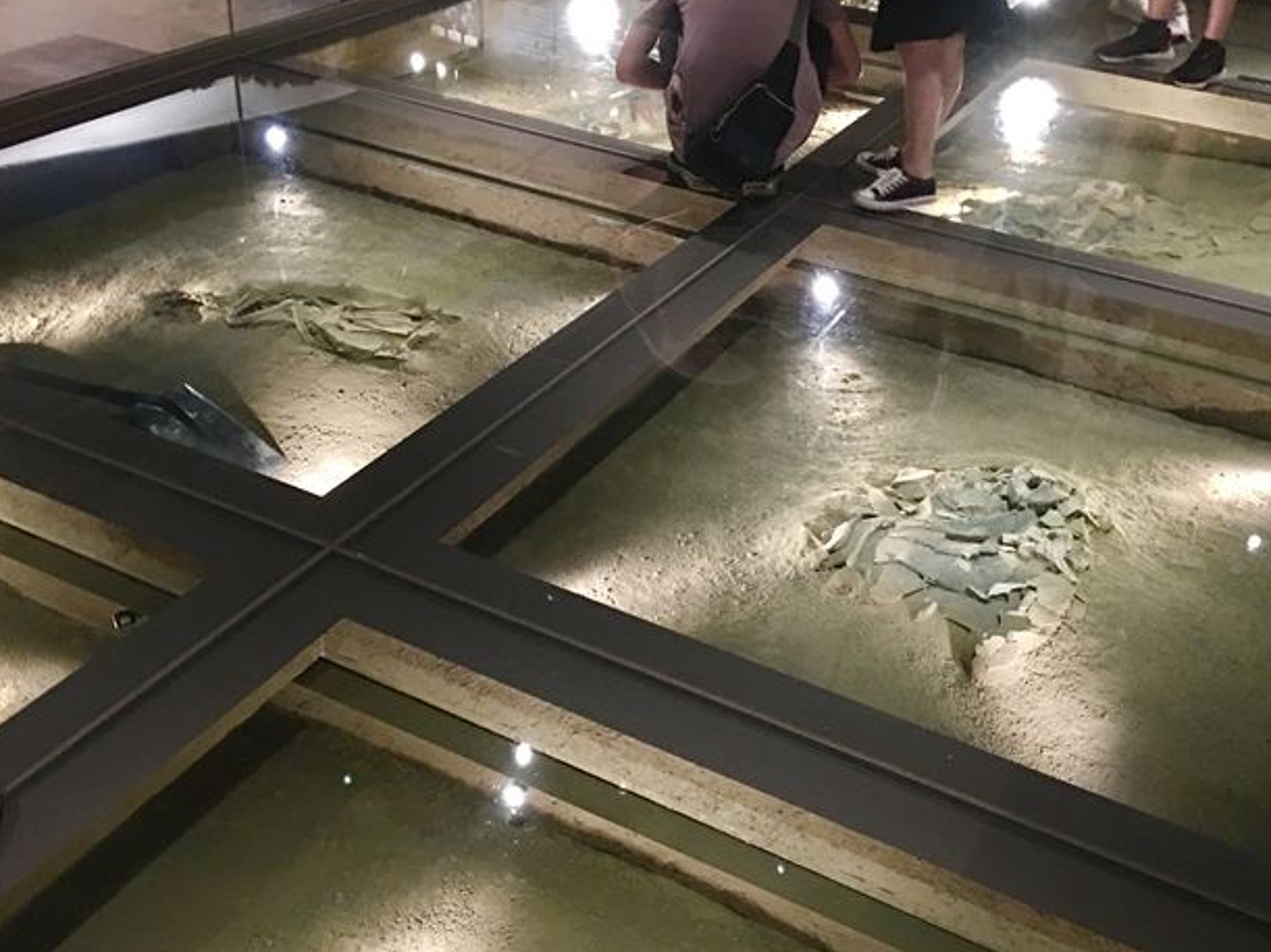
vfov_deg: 37.7
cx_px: 691
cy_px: 464
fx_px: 1395
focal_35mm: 38
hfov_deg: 48.9
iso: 100
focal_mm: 4.15
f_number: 2.2
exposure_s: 1/4
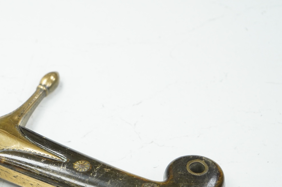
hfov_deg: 16.8
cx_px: 68
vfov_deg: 11.3
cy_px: 160
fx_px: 947
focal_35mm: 121
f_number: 6.3
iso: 2500
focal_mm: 70
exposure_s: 1/160
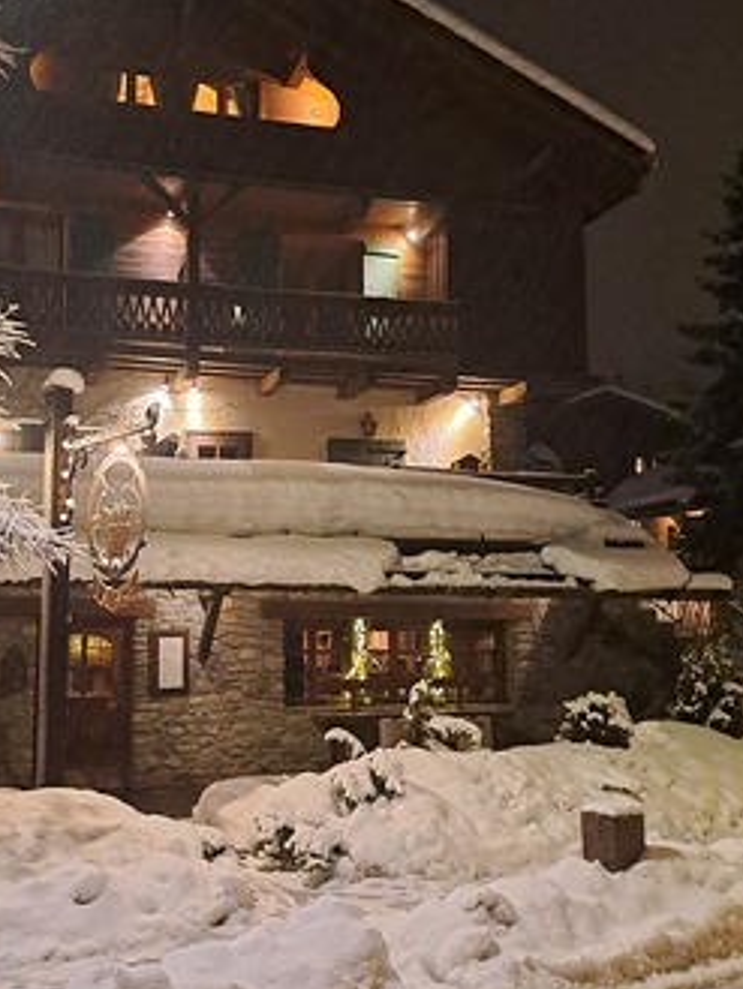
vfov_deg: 49.0
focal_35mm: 38
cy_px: 505
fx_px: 1087
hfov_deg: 37.3
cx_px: 248
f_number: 1.8
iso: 400
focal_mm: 4.65
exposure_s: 1/25
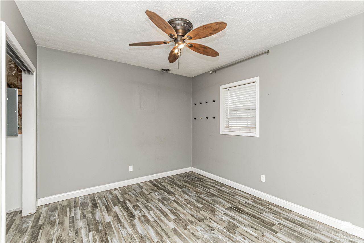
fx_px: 152
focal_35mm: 15
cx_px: 182
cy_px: 122
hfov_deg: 100.4
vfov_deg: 77.3
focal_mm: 10
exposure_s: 1/60
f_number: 10
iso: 1250
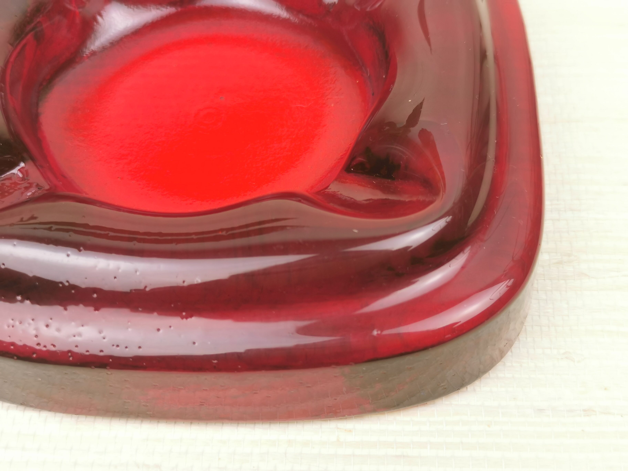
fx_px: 980
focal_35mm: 54
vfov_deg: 27.0
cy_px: 236
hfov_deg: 35.5
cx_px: 314
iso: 50
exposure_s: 1/100
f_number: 1.8
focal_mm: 5.58
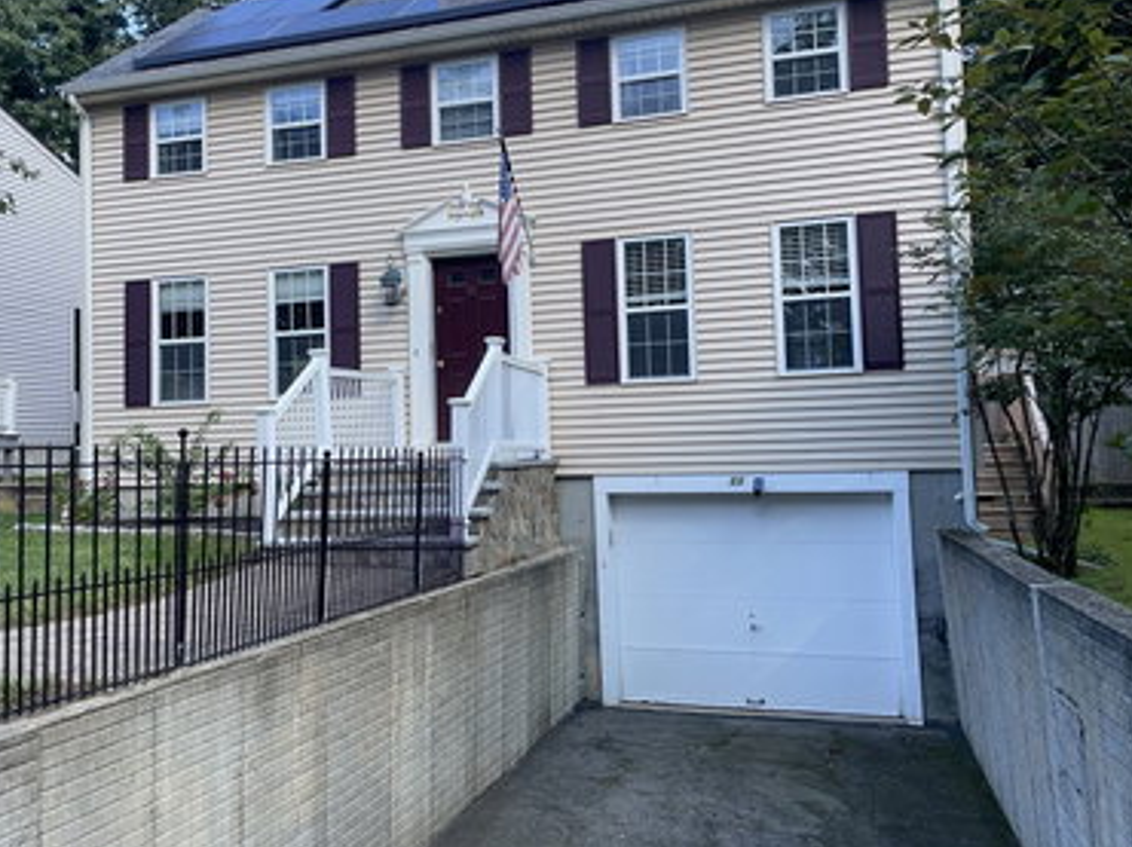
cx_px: 503
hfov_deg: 59.8
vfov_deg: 46.7
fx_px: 980
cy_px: 398
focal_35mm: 30
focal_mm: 4.2
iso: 32
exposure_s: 1/774
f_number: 1.6
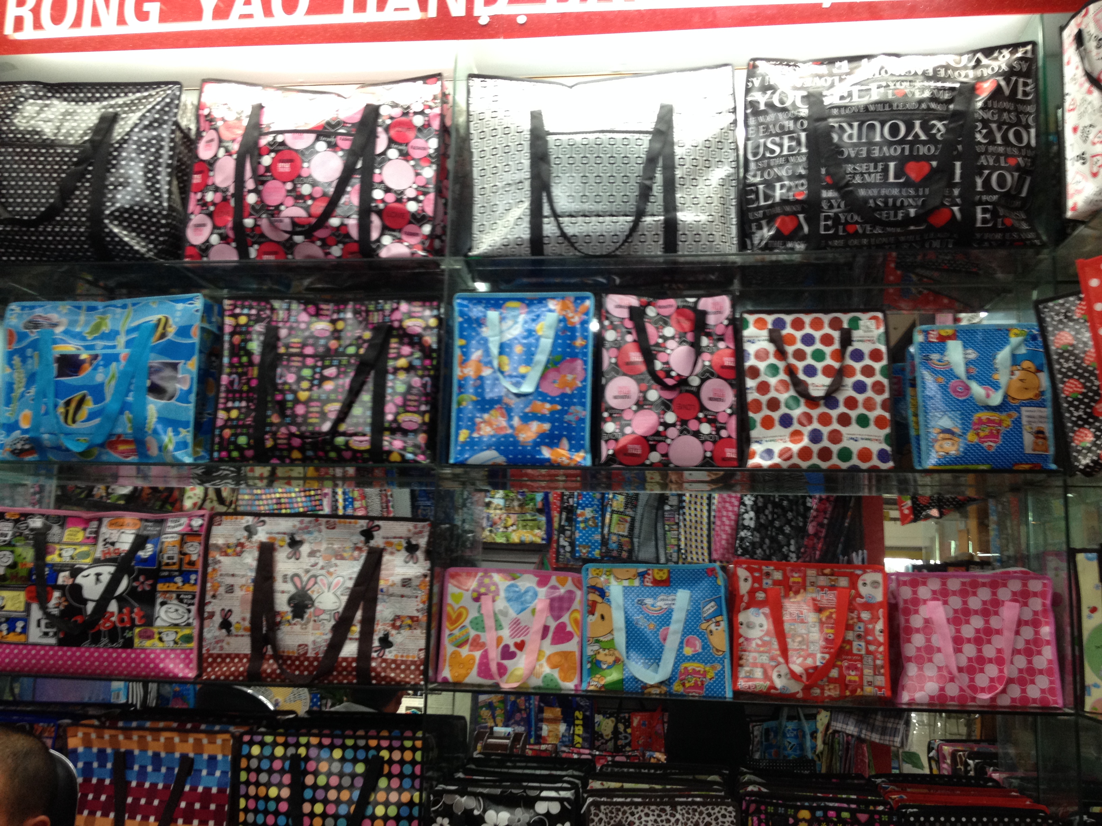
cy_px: 413
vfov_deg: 40.7
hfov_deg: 52.6
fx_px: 1114
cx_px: 551
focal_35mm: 35
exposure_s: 1/20
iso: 80
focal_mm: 4.28
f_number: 2.4
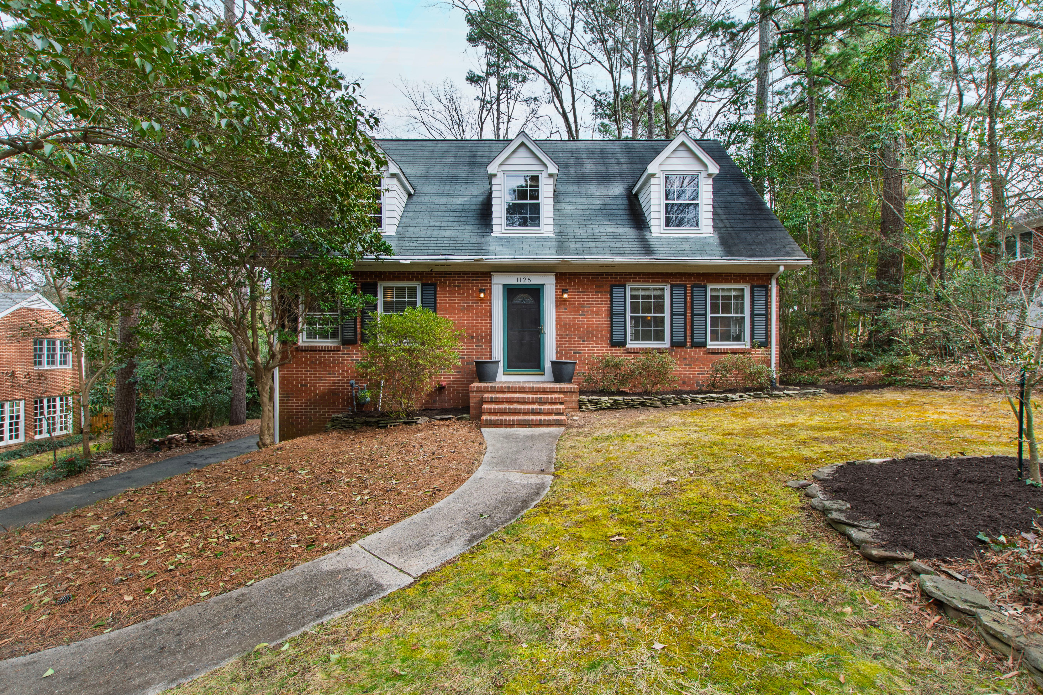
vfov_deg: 77.3
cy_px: 348
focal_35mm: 15
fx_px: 435
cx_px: 522
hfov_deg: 100.4
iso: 200
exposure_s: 1/60
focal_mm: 10
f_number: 8
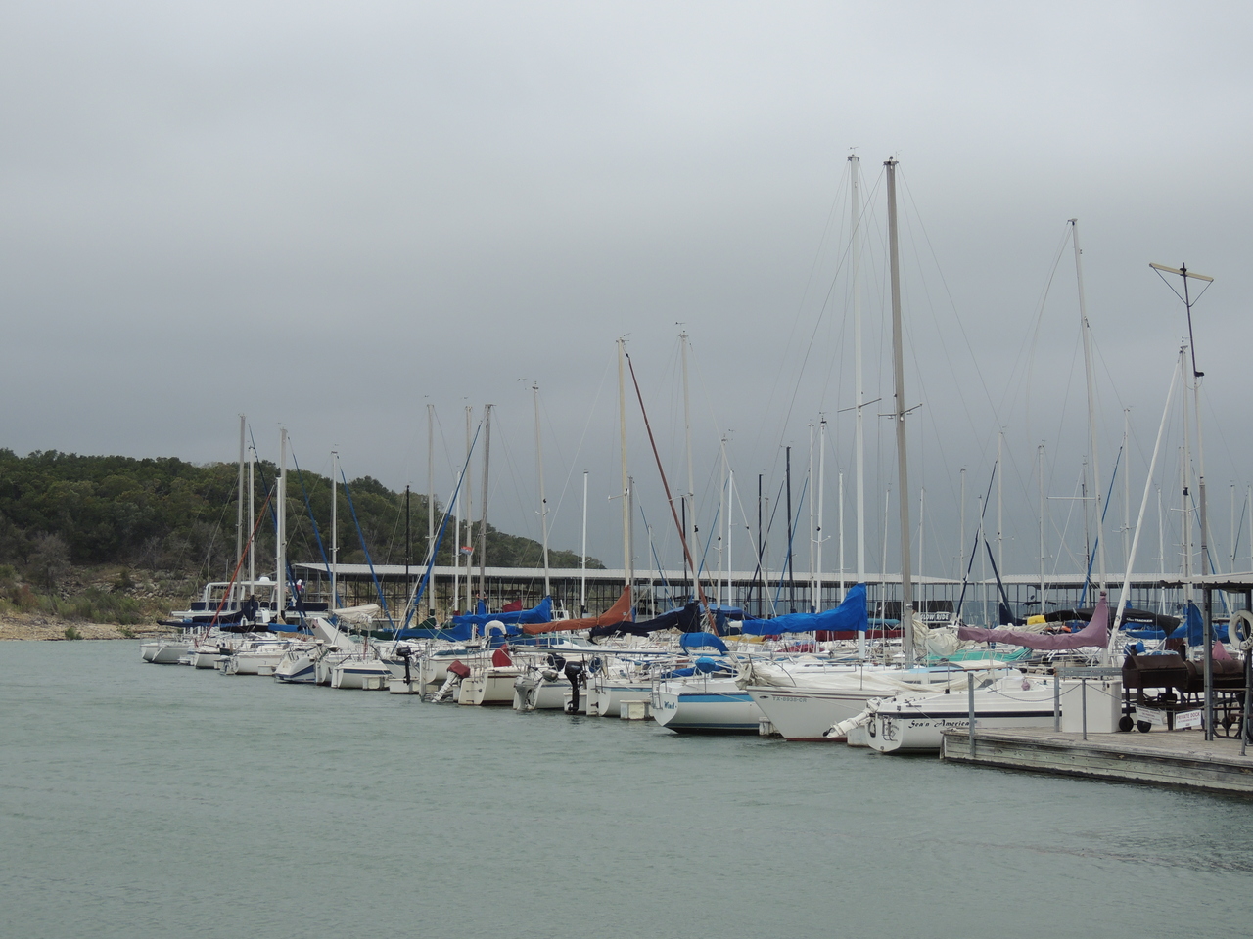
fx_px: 2172
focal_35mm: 60
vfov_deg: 24.4
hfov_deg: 32.2
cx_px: 626
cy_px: 470
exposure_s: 1/640
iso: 100
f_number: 3.7
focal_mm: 10.7
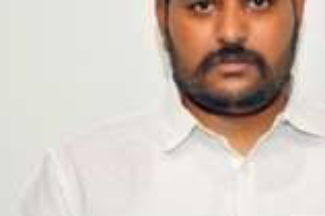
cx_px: 238
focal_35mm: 195
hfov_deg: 10.5
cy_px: 145
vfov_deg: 7.0
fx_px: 1759
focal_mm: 48
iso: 800
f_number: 5.6
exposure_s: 1/125
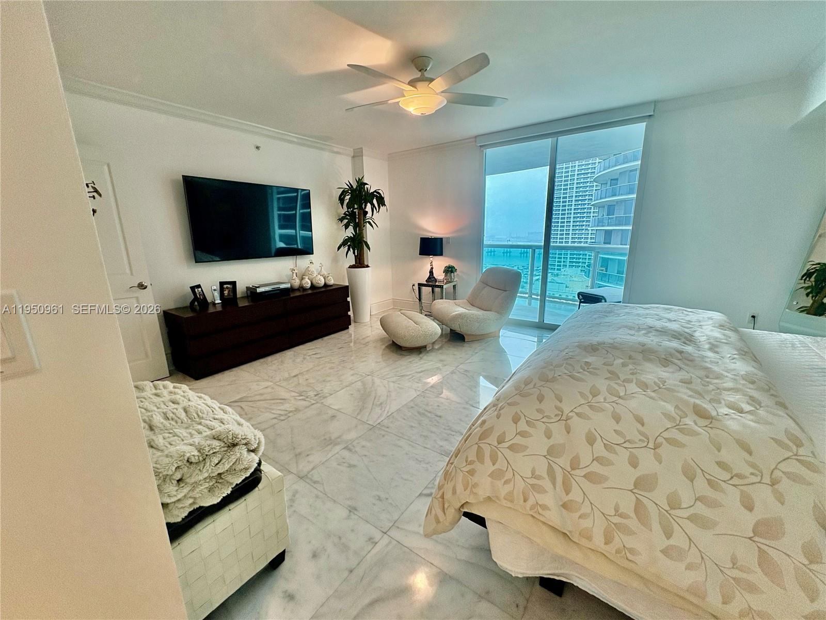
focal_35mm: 14
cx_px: 413
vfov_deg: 85.7
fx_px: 334
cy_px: 310
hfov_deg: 102.1
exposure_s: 1/127
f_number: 2.2
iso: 100
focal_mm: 2.22
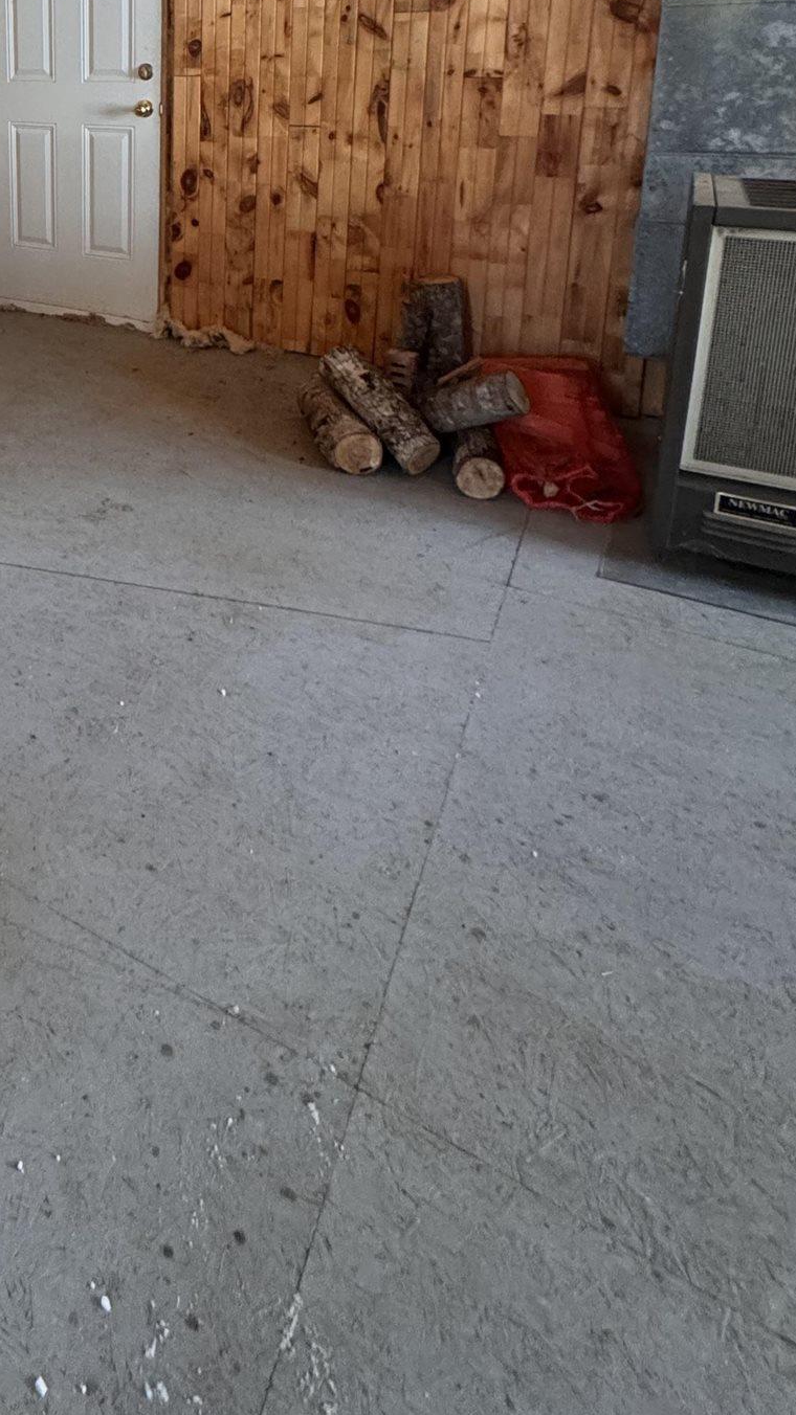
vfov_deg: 64.0
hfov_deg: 38.4
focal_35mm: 26
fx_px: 976
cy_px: 235
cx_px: -35
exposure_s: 1/60
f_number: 2.2
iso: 400
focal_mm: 2.22
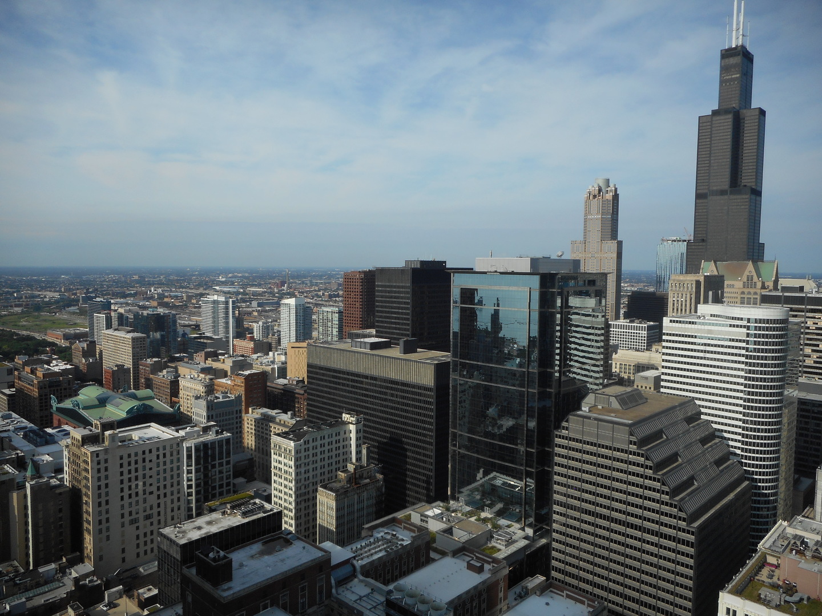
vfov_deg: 54.9
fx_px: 594
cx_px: 411
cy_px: 308
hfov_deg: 69.4
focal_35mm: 25
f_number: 3.7
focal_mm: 4.5
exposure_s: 1/1000
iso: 80
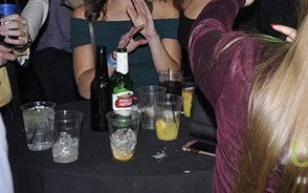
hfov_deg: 25.3
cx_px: 256
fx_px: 672
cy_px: 9
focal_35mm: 80
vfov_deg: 16.1
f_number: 5
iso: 400
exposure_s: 1/60
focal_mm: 28
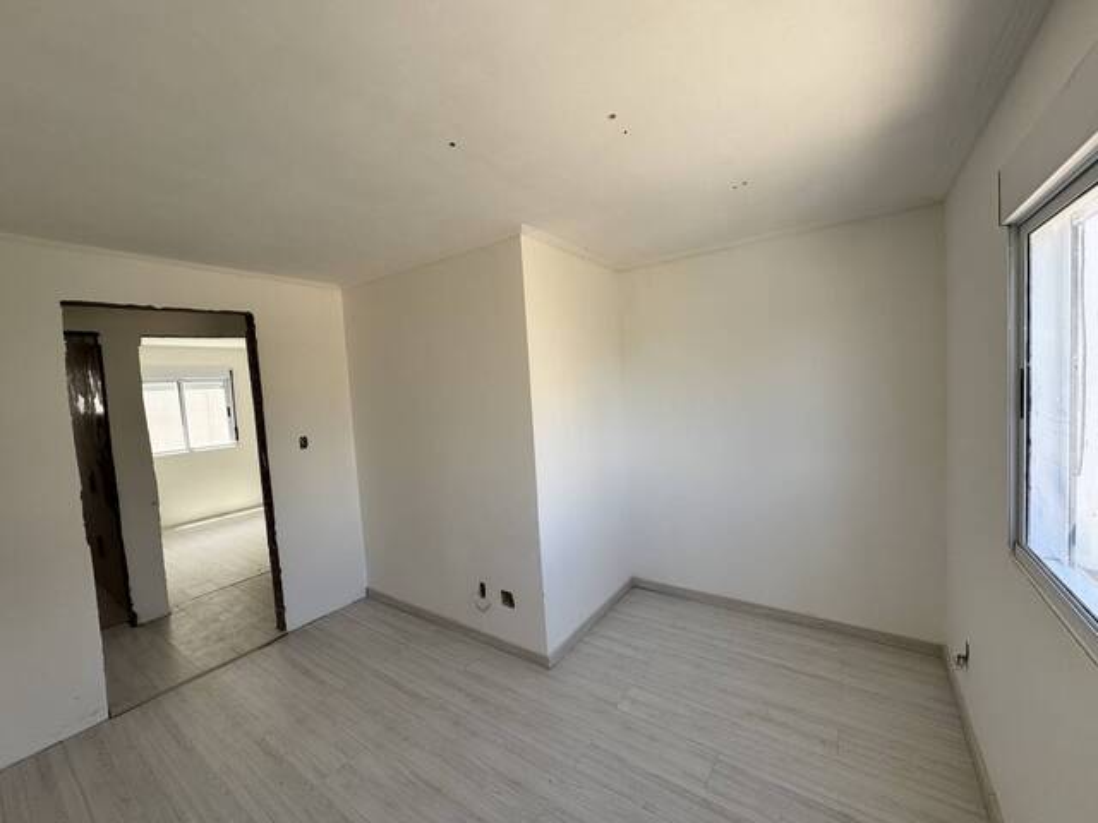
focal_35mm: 14
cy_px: 412
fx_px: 444
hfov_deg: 102.1
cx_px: 549
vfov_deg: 85.7
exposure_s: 1/178
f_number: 2.2
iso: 40
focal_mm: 2.22
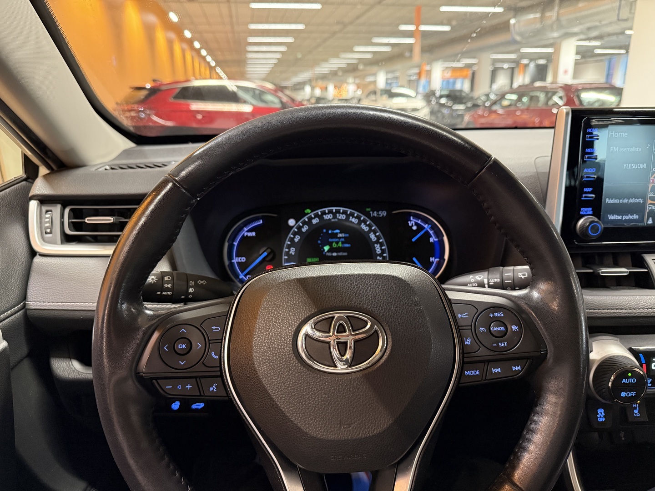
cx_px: 328
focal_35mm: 24
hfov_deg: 71.6
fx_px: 454
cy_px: 246
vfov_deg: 56.8
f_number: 1.78
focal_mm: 6.76
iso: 800
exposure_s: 1/50
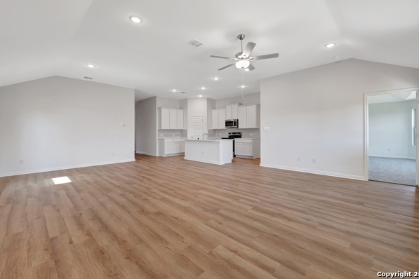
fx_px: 175
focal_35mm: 15
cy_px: 137
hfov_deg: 100.4
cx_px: 208
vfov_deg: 77.3
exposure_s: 1/1.25
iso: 100
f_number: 9
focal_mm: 14
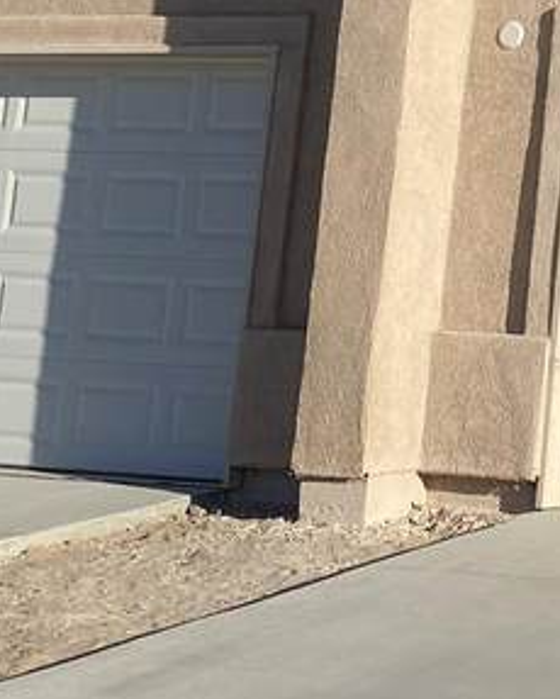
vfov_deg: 16.0
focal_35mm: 113
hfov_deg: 12.4
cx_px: 1042
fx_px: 2339
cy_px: -258
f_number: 1.8
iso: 32
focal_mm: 4.25
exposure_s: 1/2817
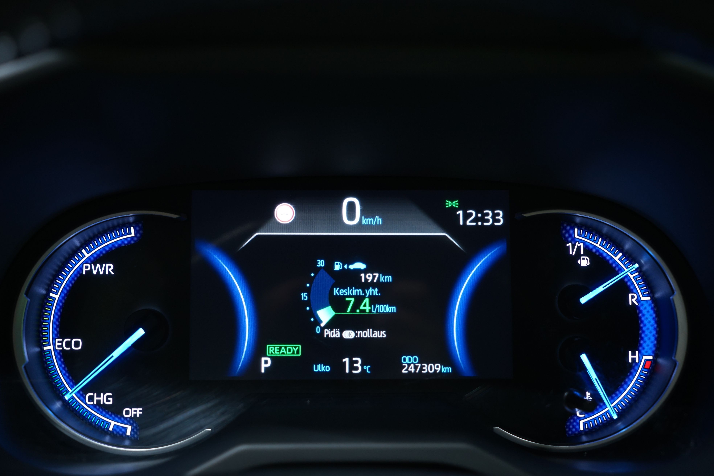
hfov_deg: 45.4
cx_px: 357
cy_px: 238
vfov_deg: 31.2
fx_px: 853
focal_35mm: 43
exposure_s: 1/20
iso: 800
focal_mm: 43
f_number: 4.5
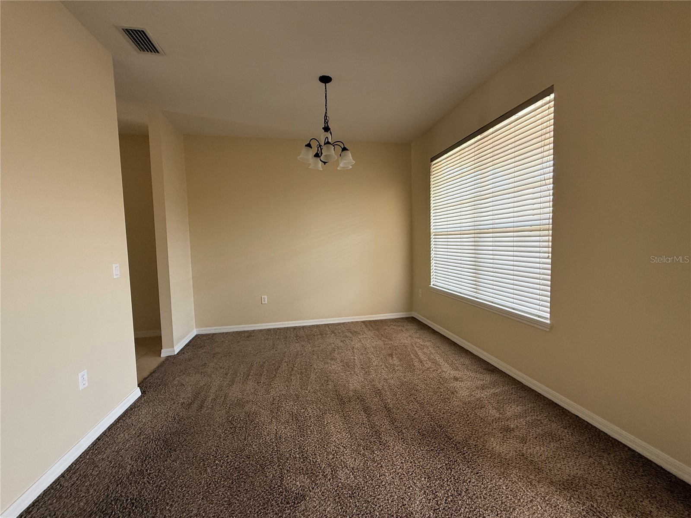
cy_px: 259
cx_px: 346
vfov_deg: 85.7
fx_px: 279
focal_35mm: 14
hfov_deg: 102.1
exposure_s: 1/99
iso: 160
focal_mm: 2.22
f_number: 2.2
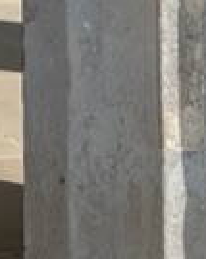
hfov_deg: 5.8
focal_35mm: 243
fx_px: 1854
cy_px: -220
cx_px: -474
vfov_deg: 7.7
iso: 50
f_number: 1.6
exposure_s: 1/4651
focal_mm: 5.1
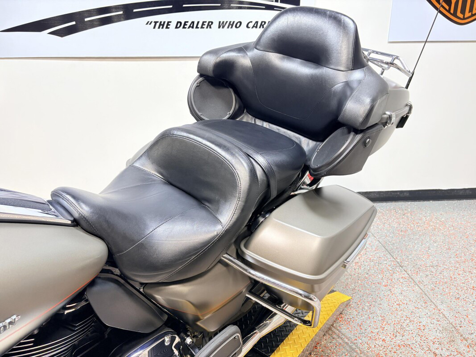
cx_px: 238
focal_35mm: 26
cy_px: 178
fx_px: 357
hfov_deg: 67.3
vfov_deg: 53.1
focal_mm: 5.96
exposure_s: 1/120
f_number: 1.6
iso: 64
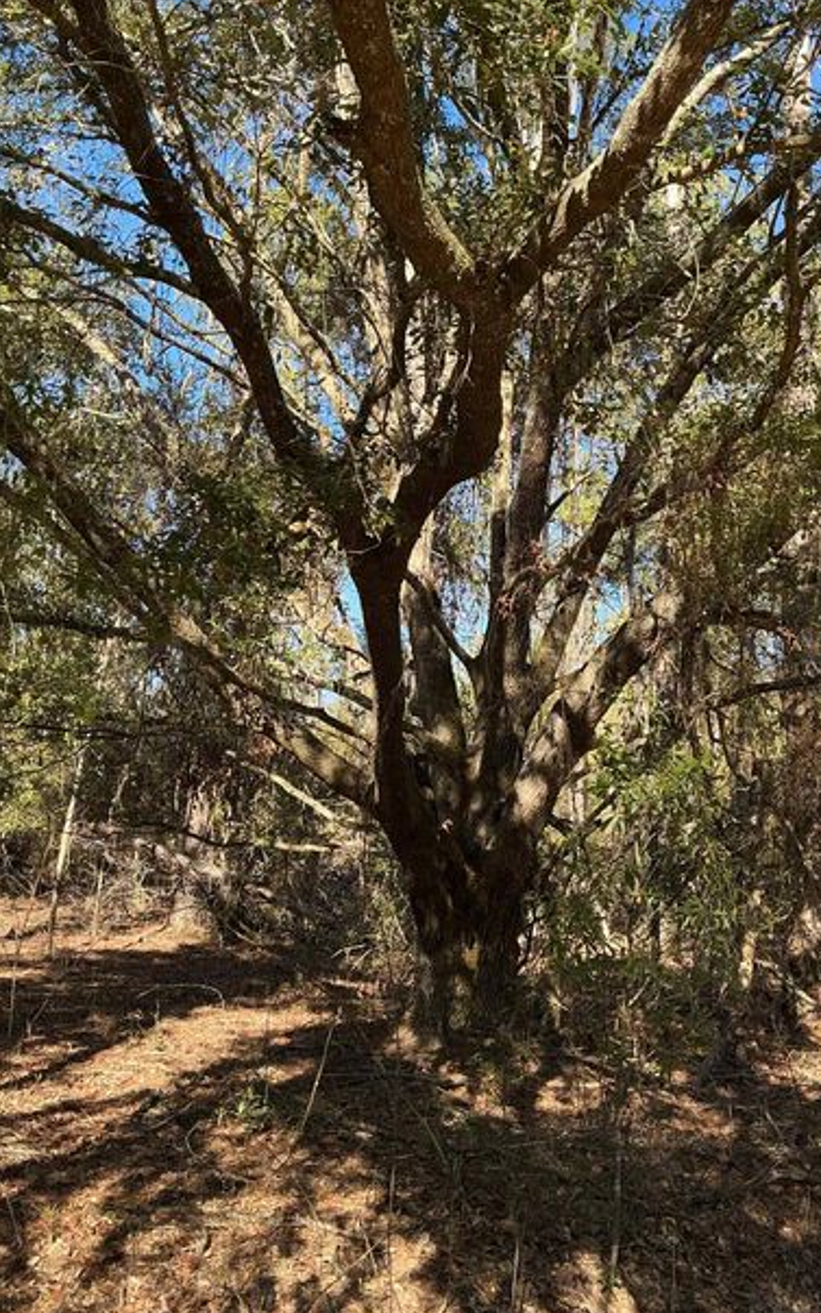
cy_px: 622
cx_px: 440
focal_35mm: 34
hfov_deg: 37.3
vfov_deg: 56.7
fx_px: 1217
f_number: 1.8
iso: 20
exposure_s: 1/225
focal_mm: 3
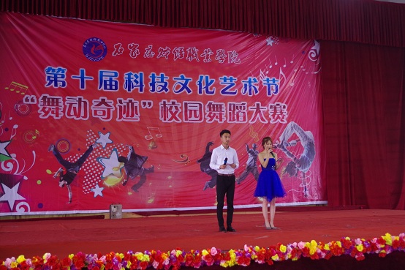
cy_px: 135
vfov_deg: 27.5
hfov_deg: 40.4
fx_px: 551
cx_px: 202
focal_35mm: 49
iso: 800
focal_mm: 32.5
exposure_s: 1/40
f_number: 4
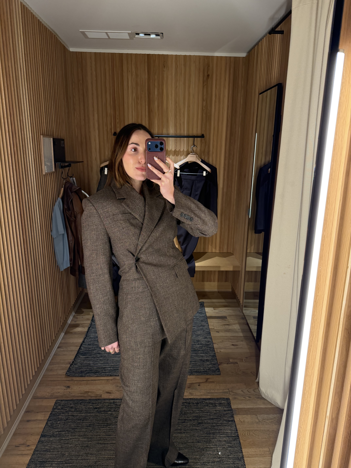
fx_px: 324
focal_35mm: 24
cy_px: 234
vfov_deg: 71.6
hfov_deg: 56.8
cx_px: 176
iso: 250
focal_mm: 6.76
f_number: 1.78
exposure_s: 1/120
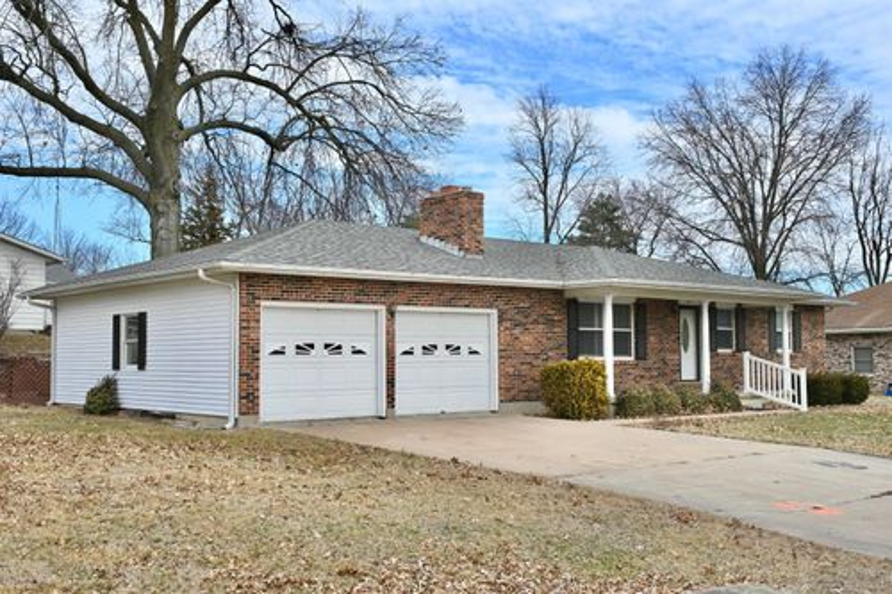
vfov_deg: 33.4
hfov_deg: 48.5
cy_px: 297
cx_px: 446
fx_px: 991
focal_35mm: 40
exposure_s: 1/320
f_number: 9
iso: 400
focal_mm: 40
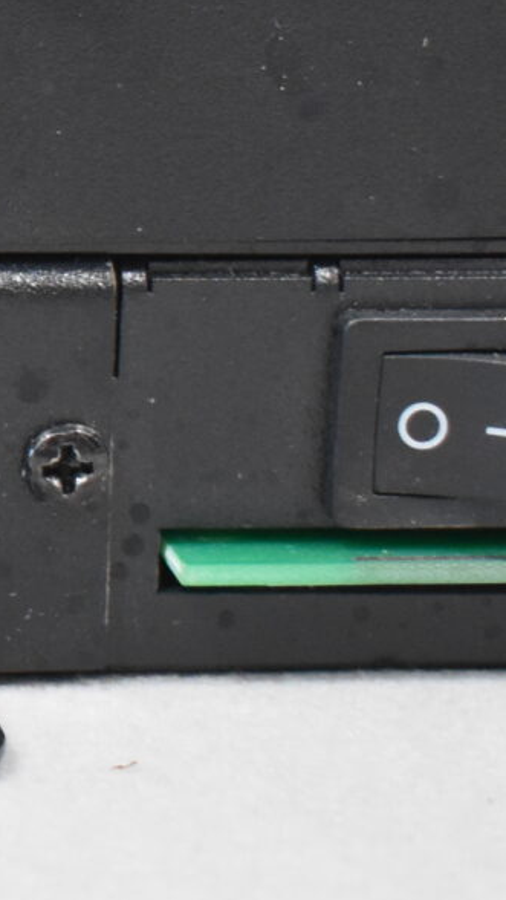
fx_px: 5221
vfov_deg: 9.8
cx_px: -775
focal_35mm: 219
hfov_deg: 5.3
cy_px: 135
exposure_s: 1/125
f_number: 4.5
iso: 1250
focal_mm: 32
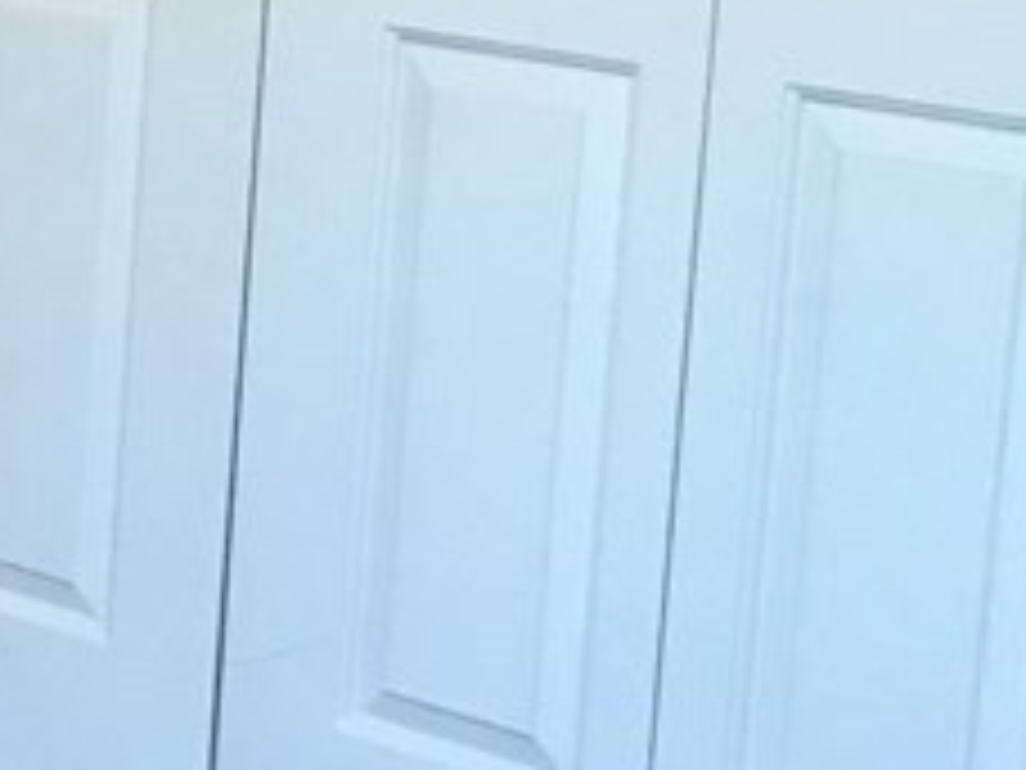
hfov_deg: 12.9
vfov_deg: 11.7
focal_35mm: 126
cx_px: -1215
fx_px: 3735
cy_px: 50
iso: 40
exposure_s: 1/20
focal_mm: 3.99
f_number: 1.8
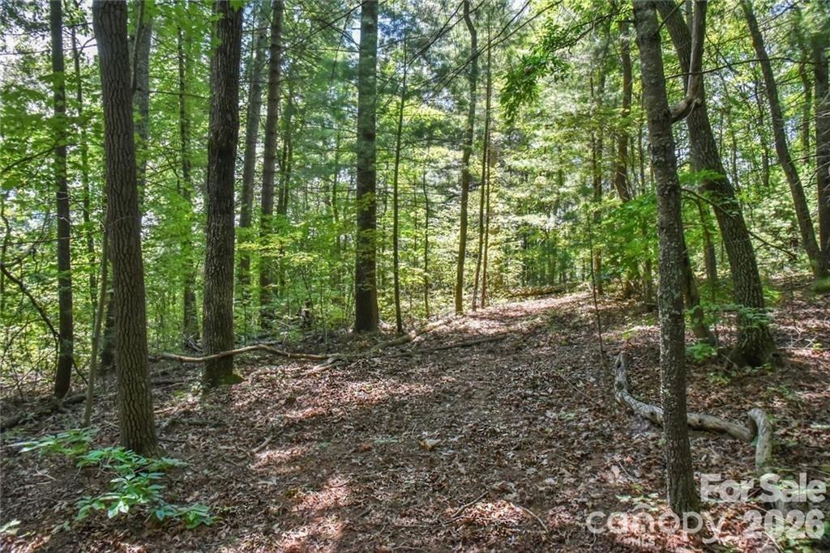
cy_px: 276
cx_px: 415
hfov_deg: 73.7
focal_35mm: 24
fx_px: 553
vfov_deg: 53.1
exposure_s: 1/160
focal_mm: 24
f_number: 13
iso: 4000
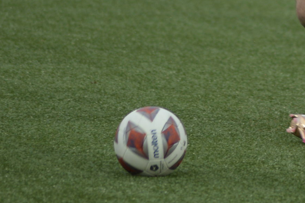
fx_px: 6908
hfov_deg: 2.5
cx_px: 309
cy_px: -48
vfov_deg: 1.7
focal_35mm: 816
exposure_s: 1/640
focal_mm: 280
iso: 1400
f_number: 5.3
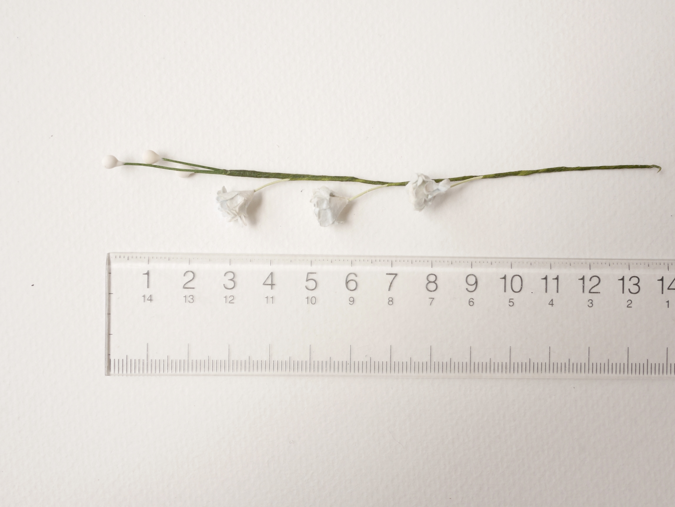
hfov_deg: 46.8
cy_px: 254
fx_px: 780
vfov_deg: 36.0
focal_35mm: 40
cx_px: 338
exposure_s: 1/80
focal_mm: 20
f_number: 5
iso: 800
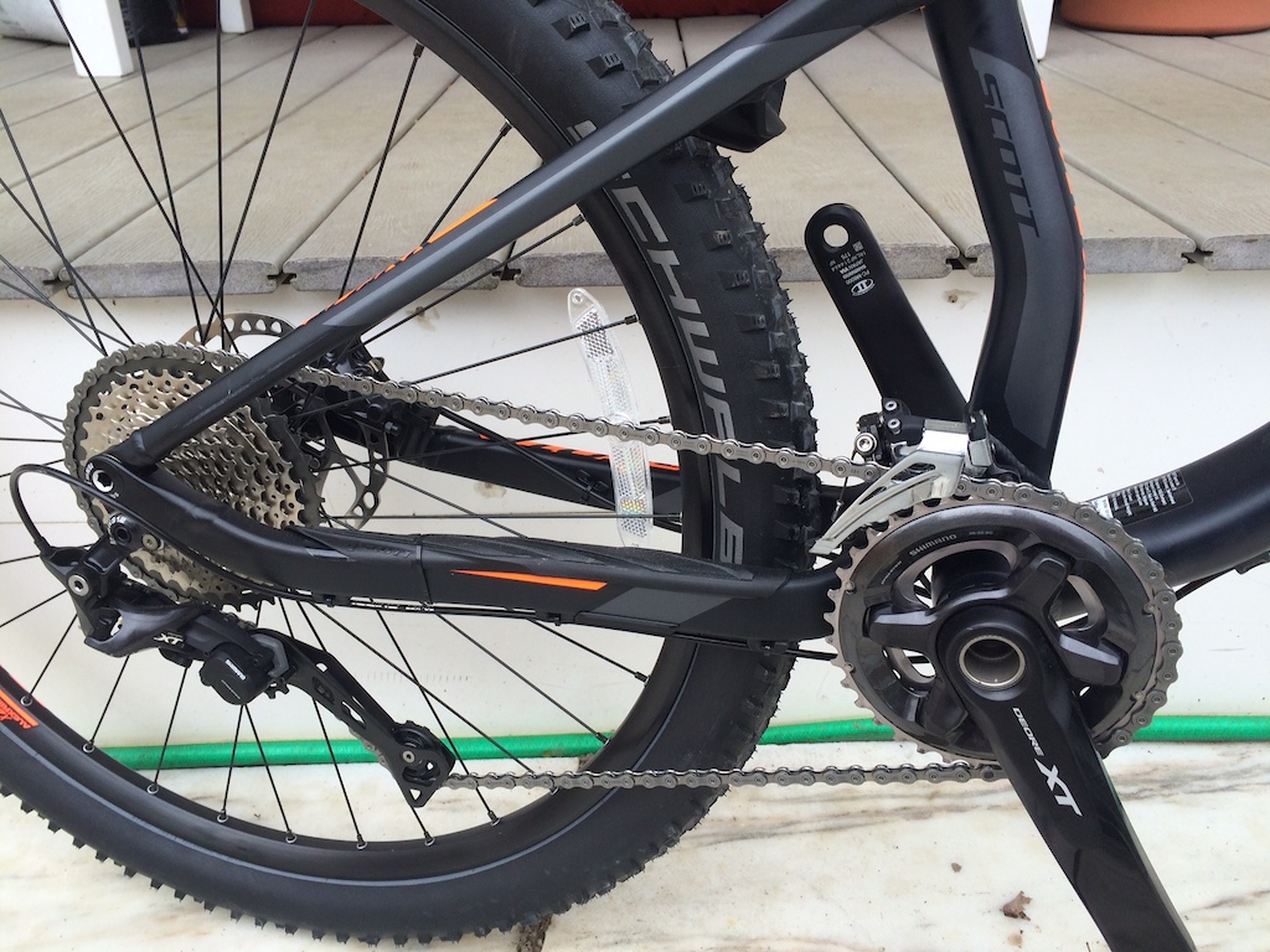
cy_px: 476
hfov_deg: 61.7
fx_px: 1064
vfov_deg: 48.2
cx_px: 635
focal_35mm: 29
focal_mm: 4.15
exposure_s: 1/570
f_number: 2.2
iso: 32
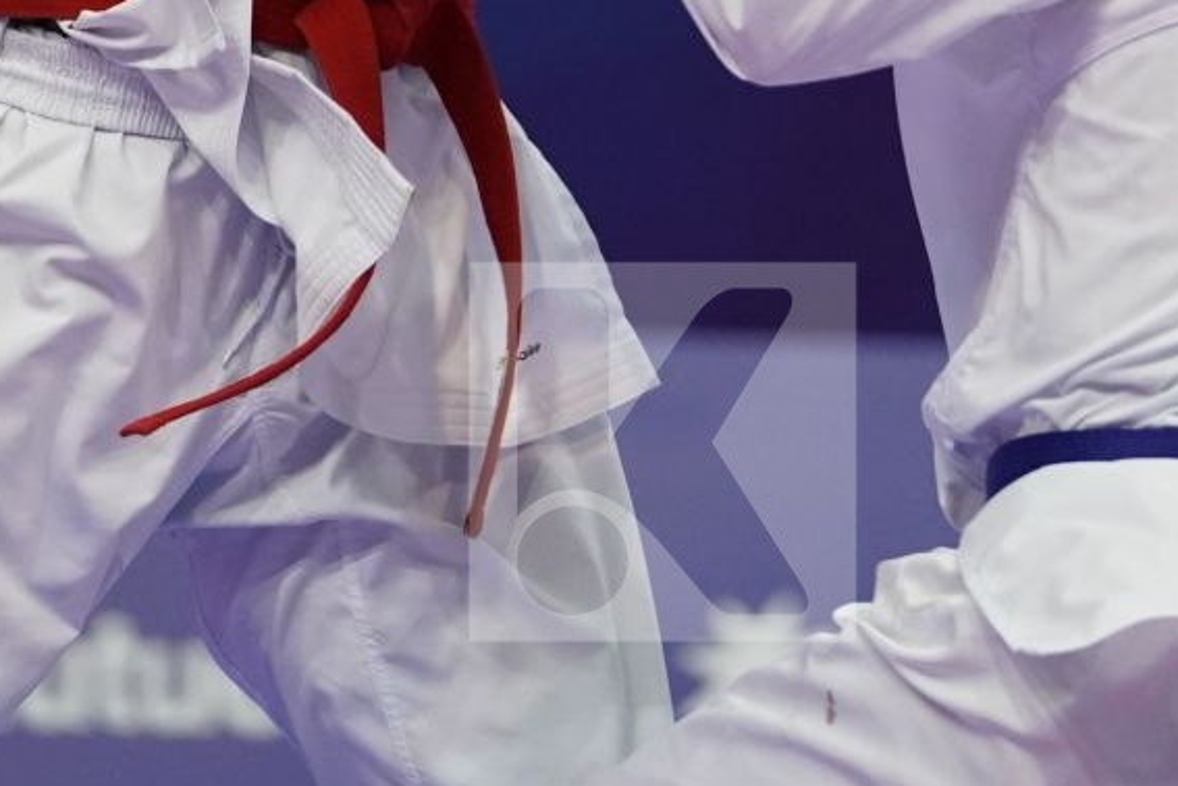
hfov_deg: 3.8
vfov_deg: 2.5
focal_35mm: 540
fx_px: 17669
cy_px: -287
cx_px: 663
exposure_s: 1/1000
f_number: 2.8
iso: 3200
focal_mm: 170
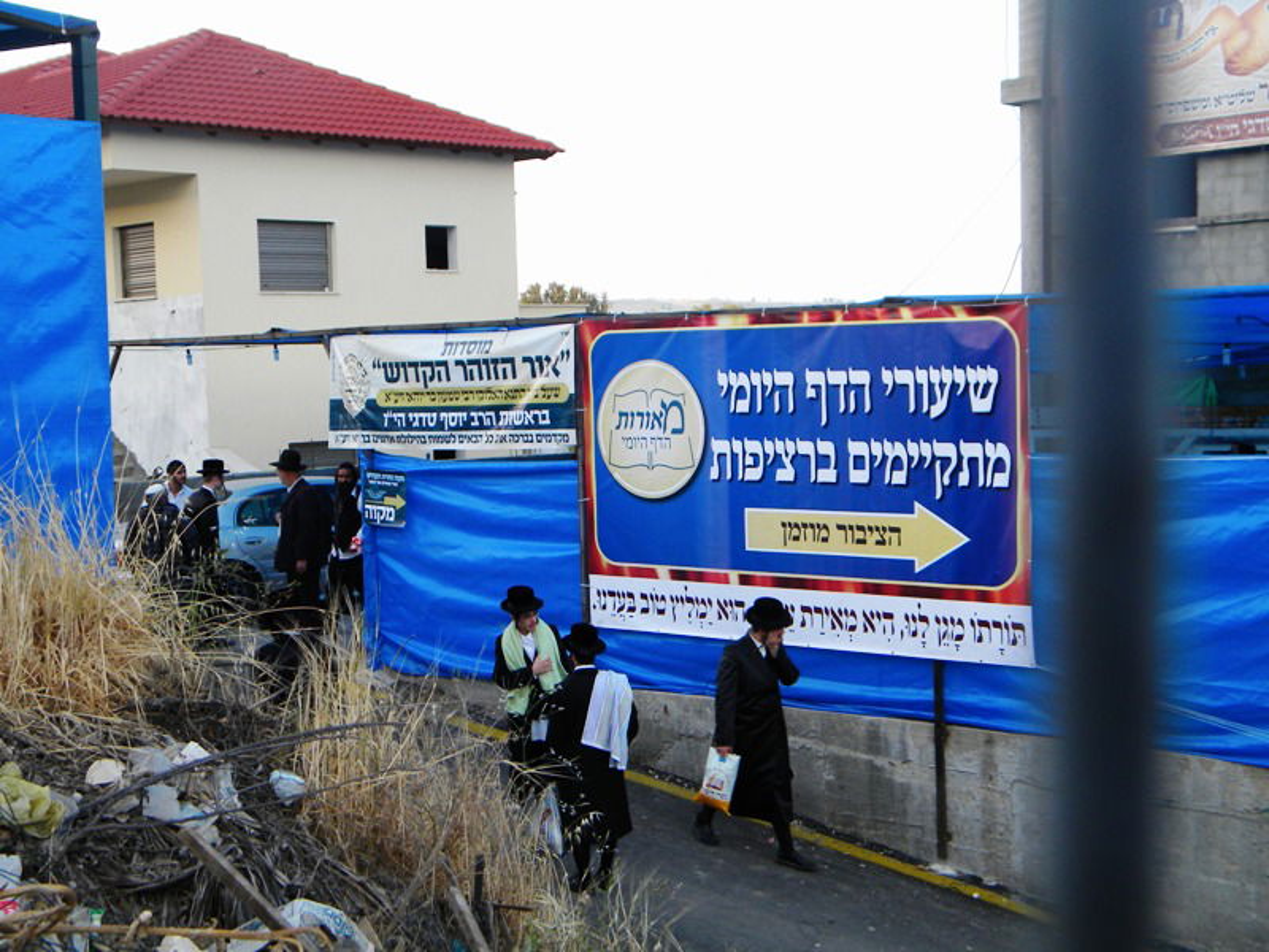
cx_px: 634
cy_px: 476
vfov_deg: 30.9
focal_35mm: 47
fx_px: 1723
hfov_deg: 40.4
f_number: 3.9
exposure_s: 1/135
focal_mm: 8.6
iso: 80
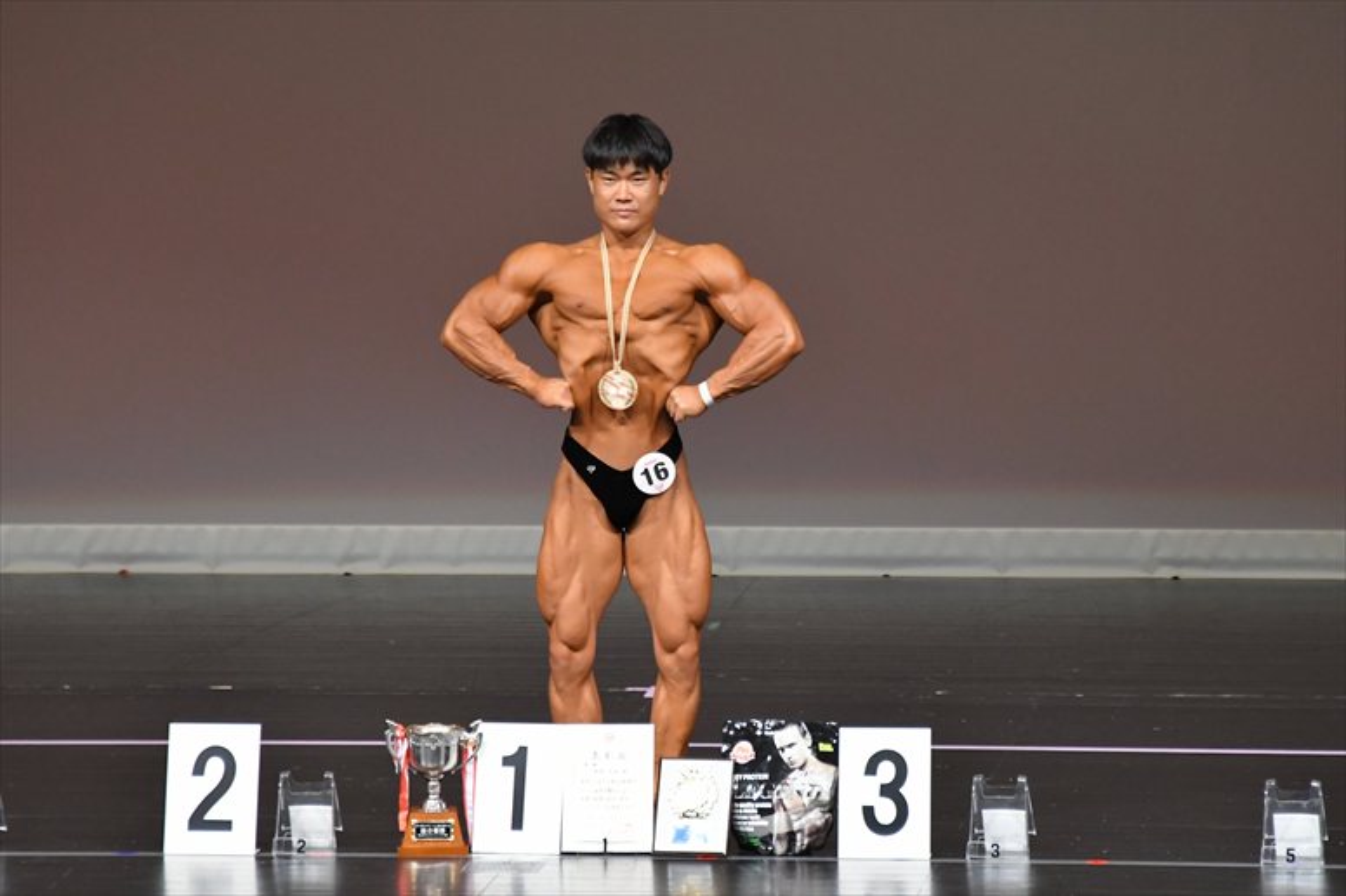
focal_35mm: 315
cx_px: 673
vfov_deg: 4.4
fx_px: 11772
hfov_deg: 6.5
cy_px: 448
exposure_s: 1/400
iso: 4000
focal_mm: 210
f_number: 5.6
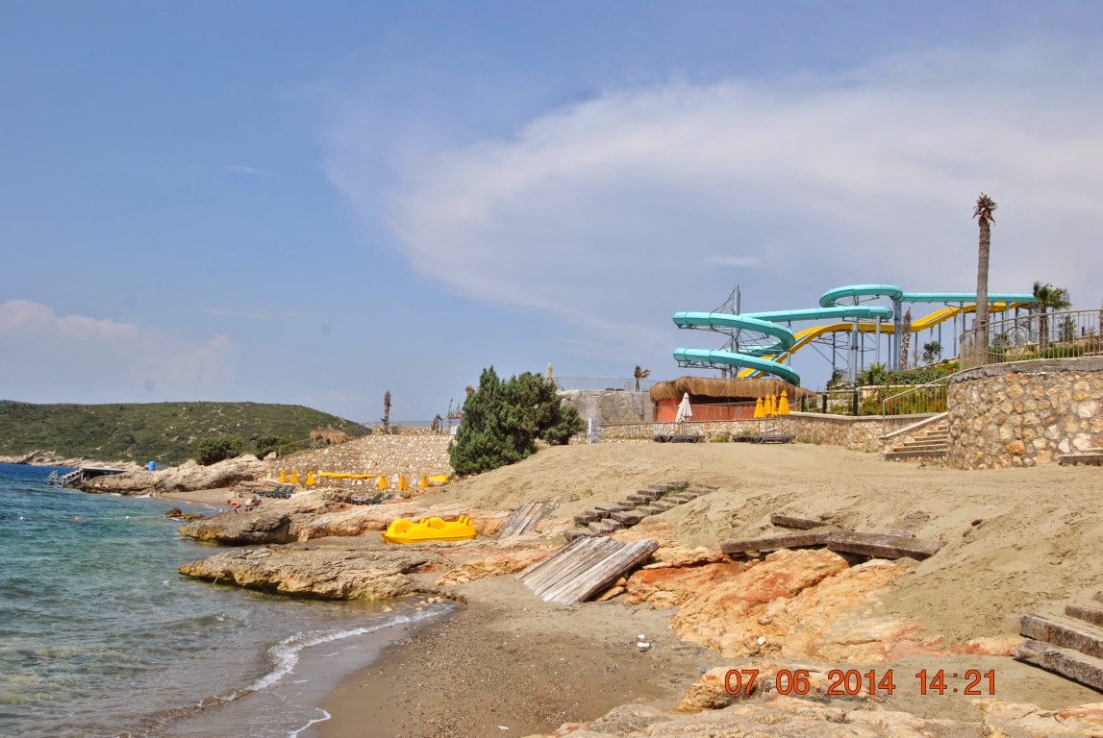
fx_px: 1104
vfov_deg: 37.0
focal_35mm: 36
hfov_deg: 53.1
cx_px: 552
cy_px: 369
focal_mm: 24
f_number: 9
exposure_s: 1/320
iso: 100
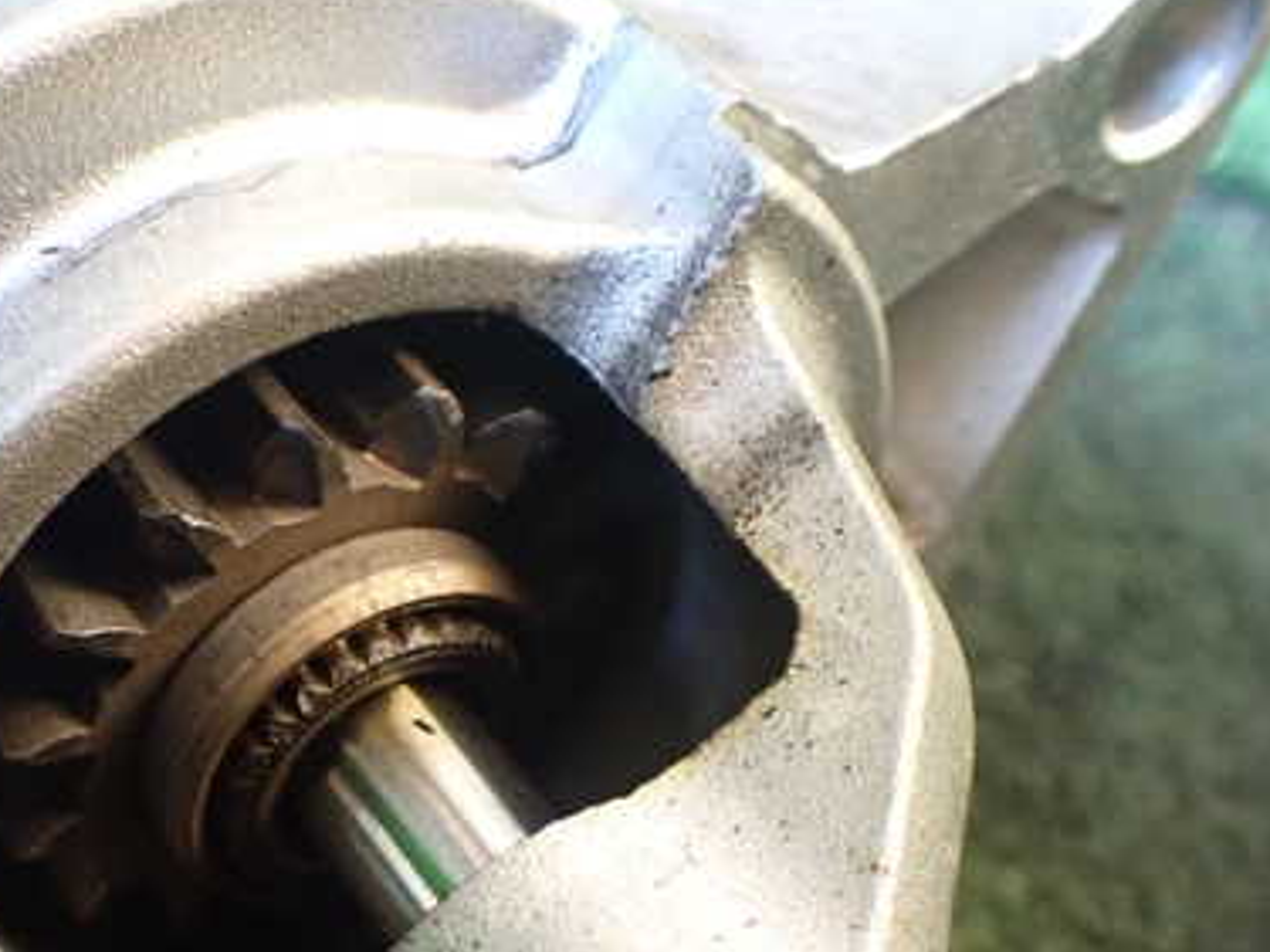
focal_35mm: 48
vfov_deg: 29.8
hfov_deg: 38.6
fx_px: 1760
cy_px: 715
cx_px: 315
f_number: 2.3
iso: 800
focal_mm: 5.4
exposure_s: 1/30
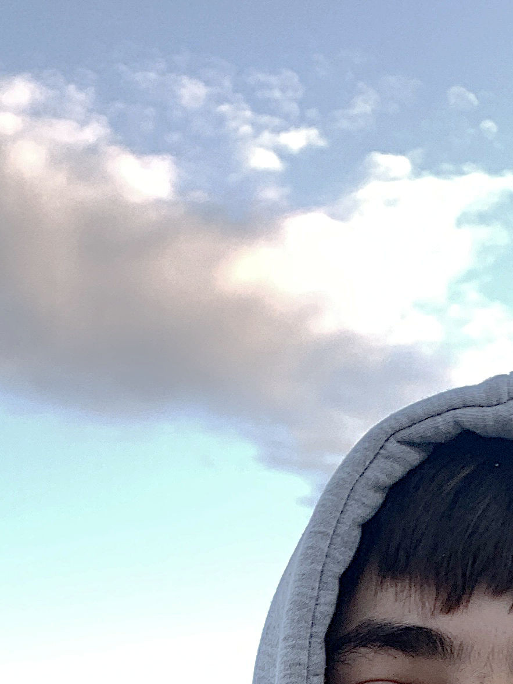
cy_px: 1161
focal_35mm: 89
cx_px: 232
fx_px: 1759
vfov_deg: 18.3
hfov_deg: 16.6
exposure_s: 1/121
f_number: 1.8
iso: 32
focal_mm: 4.25
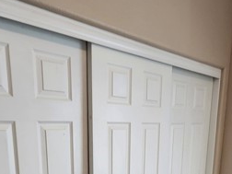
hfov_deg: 55.3
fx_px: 221
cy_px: 180
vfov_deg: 37.5
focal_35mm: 33
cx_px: 108
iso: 250
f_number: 2.2
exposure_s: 1/60
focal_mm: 2.2
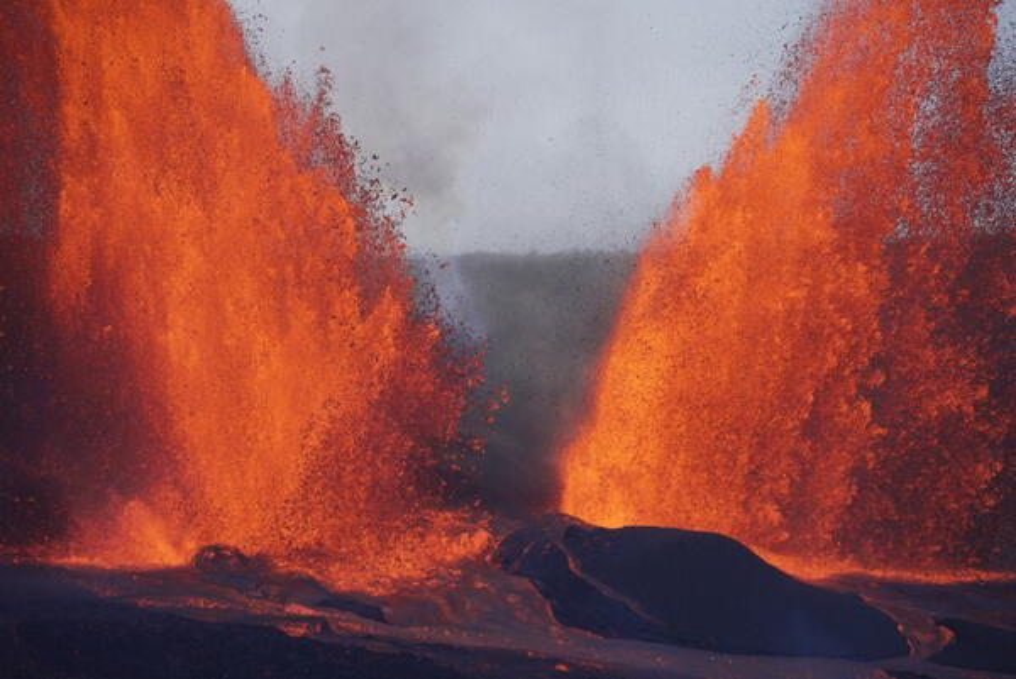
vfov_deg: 11.5
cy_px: 340
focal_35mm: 119
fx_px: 3361
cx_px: 508
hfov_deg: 17.2
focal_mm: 119
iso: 1250
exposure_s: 1/2500
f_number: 5.6
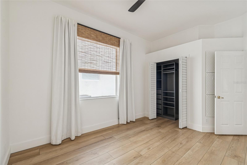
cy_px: 82
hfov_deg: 100.4
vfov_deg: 77.3
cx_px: 124
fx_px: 103
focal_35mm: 15
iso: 100
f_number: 7.1
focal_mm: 10
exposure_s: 1/20
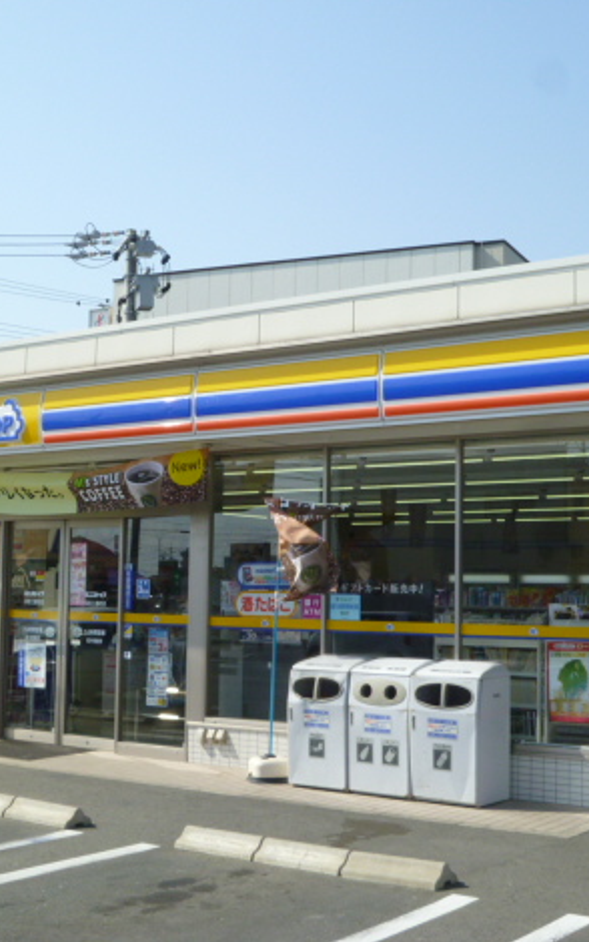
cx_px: 274
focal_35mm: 52
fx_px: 1335
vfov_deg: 38.9
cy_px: 467
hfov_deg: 24.9
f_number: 5.6
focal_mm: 6.3
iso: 100
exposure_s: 1/400
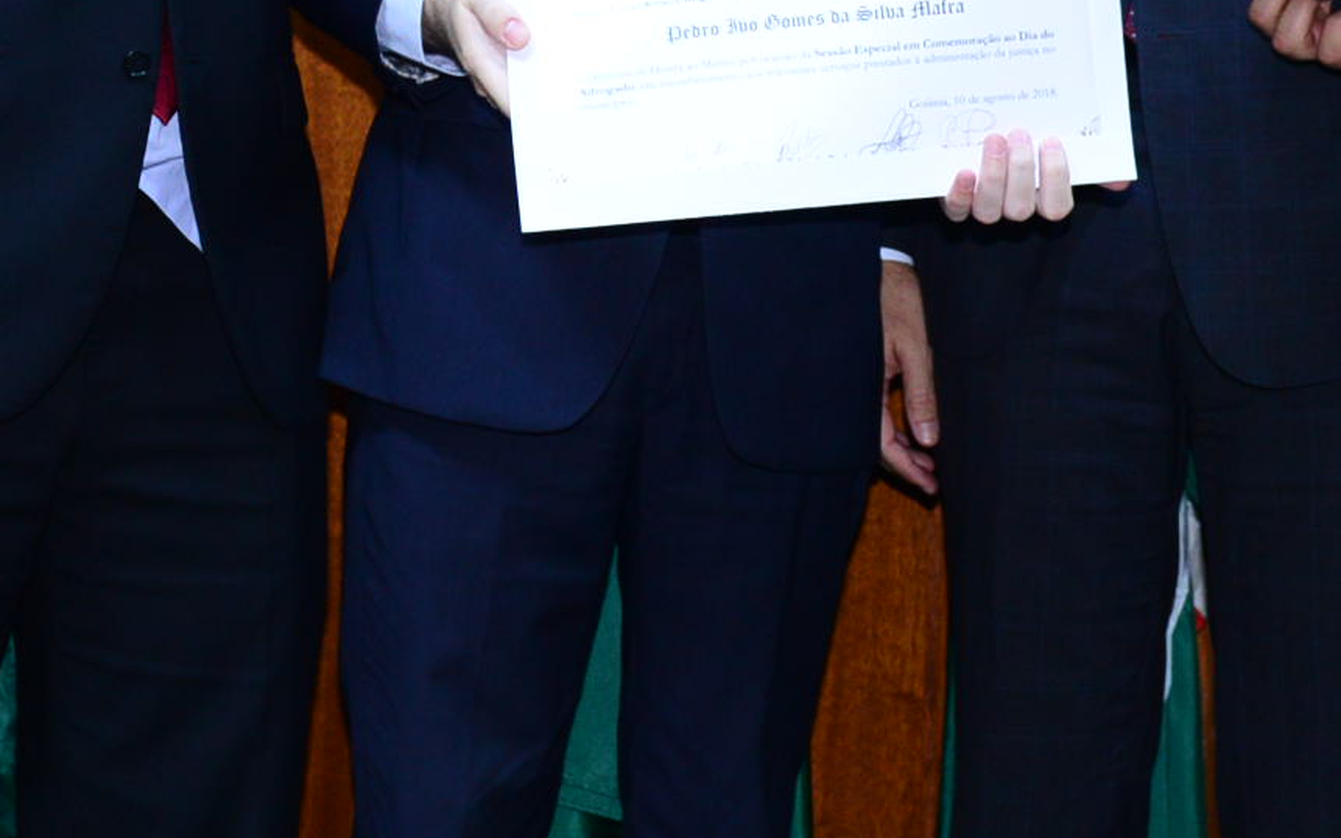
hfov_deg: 18.3
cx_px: 523
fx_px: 4166
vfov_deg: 11.5
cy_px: 232
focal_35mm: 114
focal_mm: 32
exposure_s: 1/60
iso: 1600
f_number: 3.5
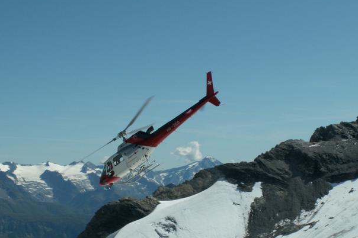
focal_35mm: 86
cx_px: 180
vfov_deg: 15.9
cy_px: 134
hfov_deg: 23.7
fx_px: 855
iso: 50
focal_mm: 13.02
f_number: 8
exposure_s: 1/320
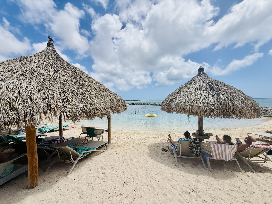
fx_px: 110
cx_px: 136
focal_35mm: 14
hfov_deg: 102.1
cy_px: 102
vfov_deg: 85.7
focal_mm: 2.22
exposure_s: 1/4762
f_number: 2.2
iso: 50
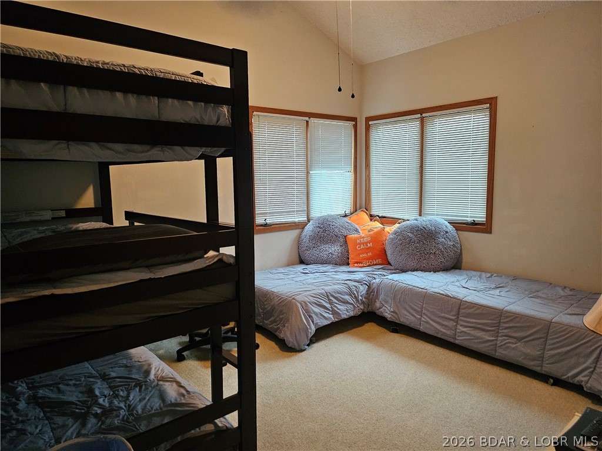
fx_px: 417
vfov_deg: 56.8
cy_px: 226
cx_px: 301
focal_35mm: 24
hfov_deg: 71.6
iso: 640
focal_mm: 5
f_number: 1.8
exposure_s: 1/60
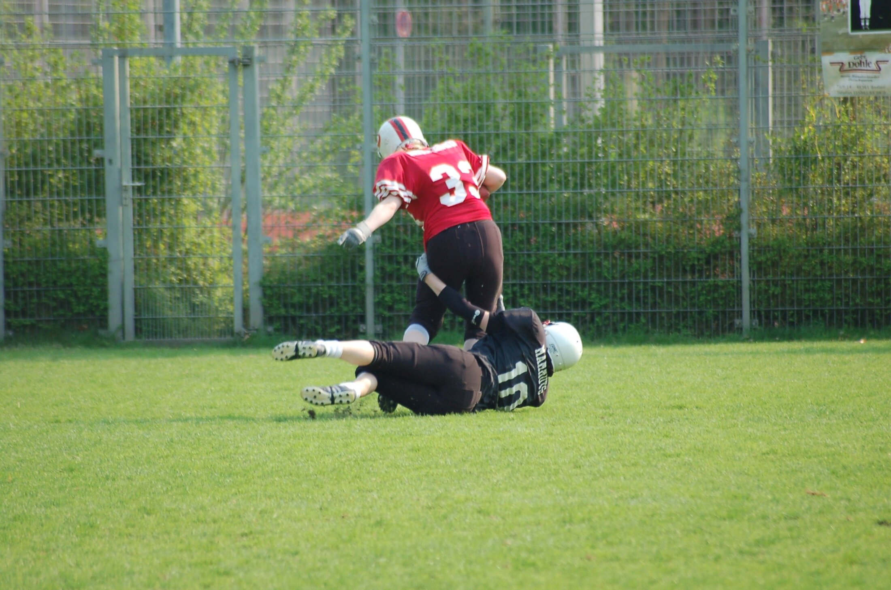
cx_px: 446
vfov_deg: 3.8
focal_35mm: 360
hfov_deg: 5.7
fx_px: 8893
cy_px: 295
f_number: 5.3
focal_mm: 240
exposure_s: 1/640
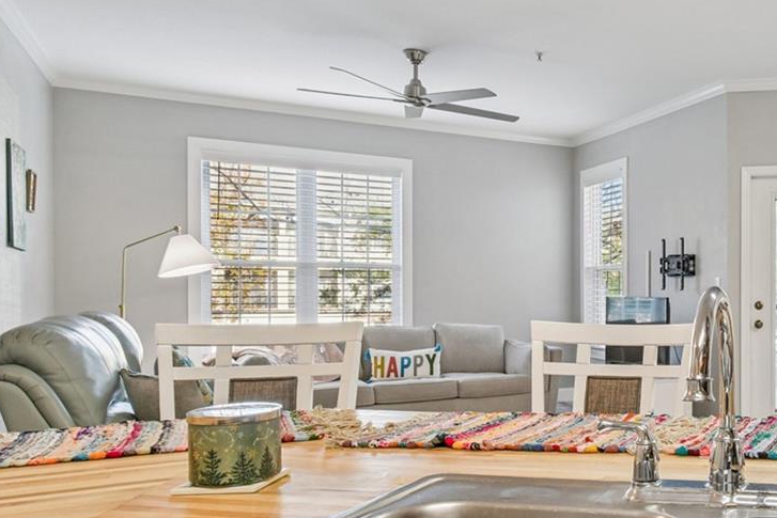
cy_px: 311
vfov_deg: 39.8
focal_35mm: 33
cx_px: 740
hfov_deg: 49.1
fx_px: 712
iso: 100
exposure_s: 1/3.33
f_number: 7.1
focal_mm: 10
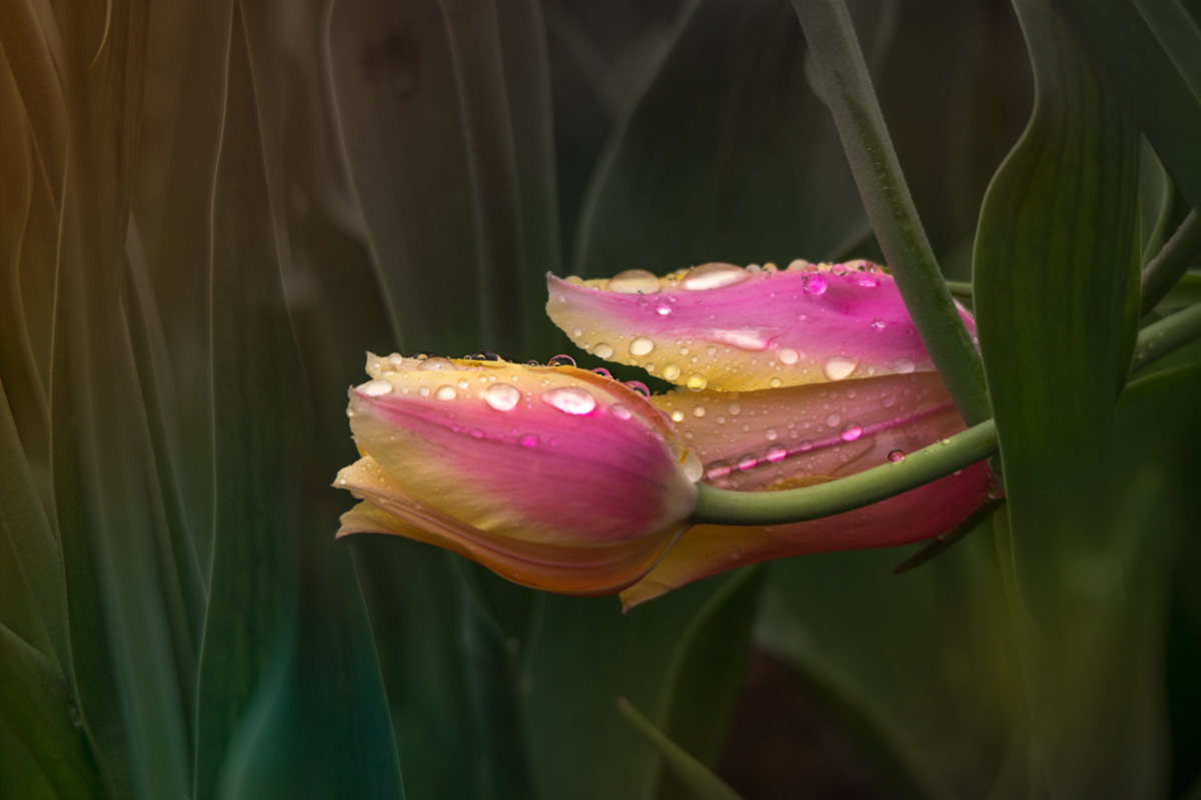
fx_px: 13338
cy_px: 400
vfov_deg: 3.4
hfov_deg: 5.2
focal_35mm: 400
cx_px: 600
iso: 320
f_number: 7.1
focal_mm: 400
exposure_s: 1/250
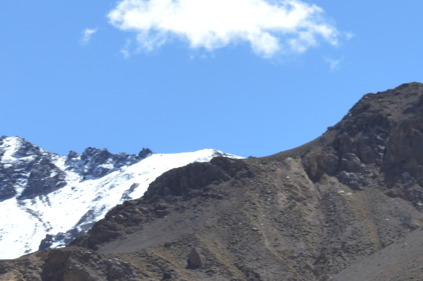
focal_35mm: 187
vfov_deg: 7.2
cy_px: 478
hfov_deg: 10.7
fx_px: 2195
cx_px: -192
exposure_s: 1/200
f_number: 7.1
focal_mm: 34
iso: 100
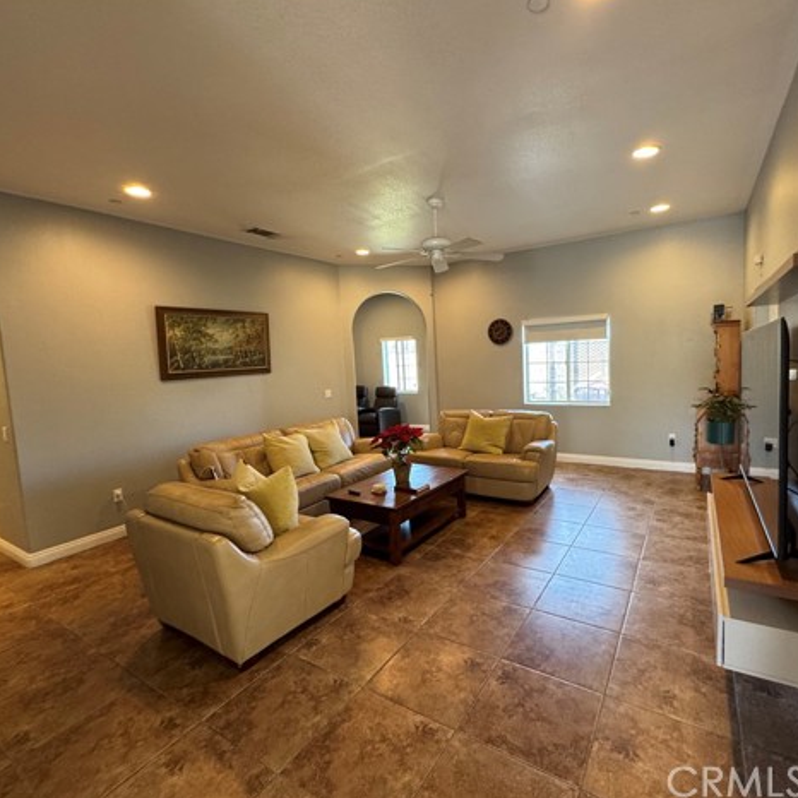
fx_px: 443
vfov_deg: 84.0
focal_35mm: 17
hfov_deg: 83.9
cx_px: 423
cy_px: 396
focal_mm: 2.22
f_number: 2.2
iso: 250
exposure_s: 1/60
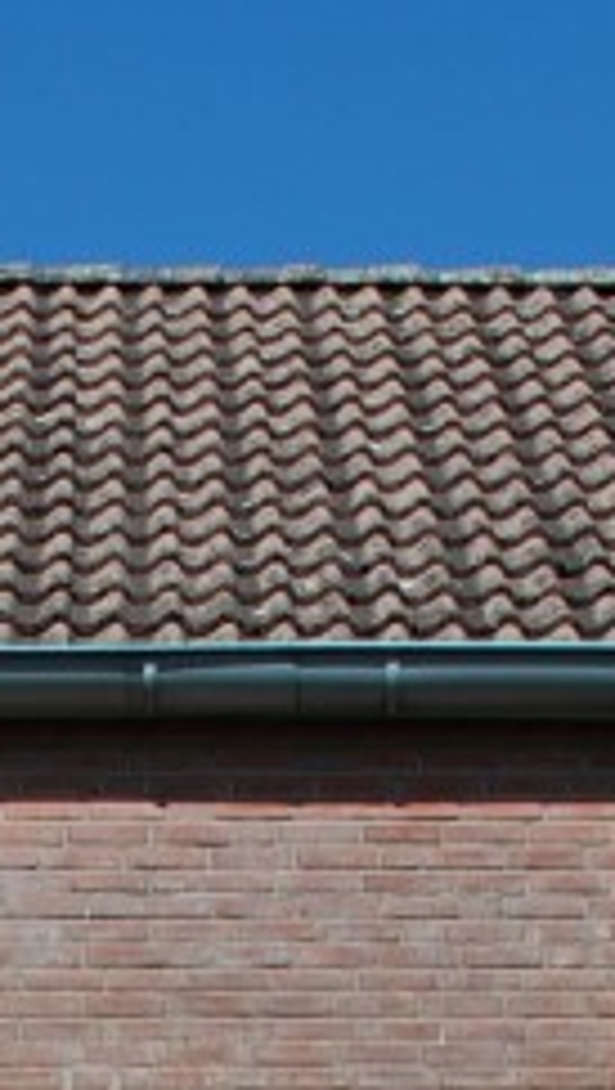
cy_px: 1951
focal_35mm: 163
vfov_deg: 12.1
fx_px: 4717
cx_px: 72
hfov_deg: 7.4
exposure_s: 1/250
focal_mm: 22
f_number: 8
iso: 100
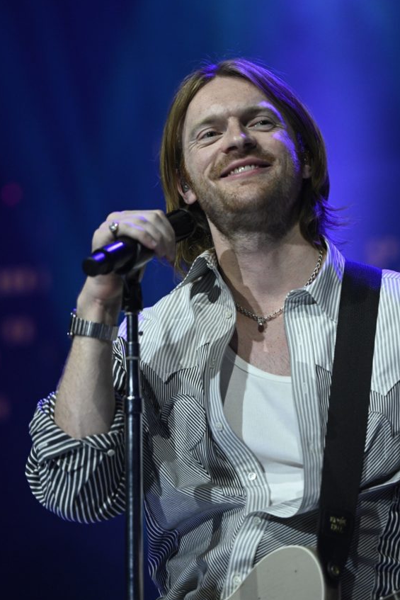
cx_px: 204
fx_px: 2415
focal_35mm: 145
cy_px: 256
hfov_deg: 9.5
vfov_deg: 14.1
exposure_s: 1/250
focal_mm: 120
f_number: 2.8
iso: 3200
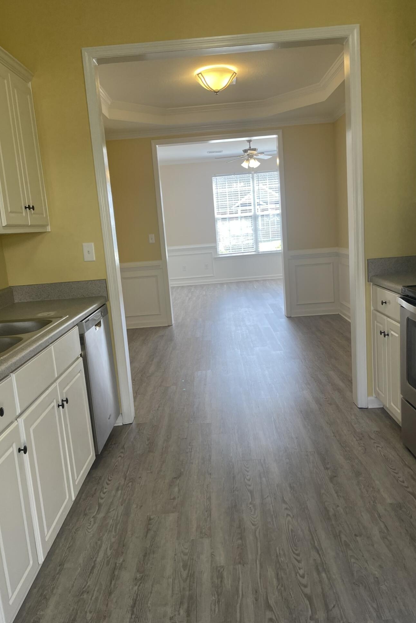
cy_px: 302
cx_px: 205
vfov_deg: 65.5
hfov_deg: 46.4
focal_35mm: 28
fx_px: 485
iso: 50
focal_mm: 4.2
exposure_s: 1/120
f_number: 1.6
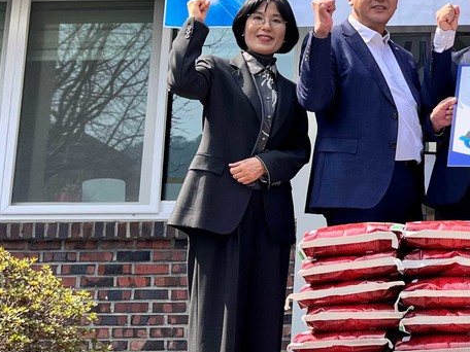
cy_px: 120
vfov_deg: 20.1
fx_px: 991
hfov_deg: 24.4
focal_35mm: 73
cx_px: 552
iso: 50
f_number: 1.6
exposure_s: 1/1372
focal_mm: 5.1
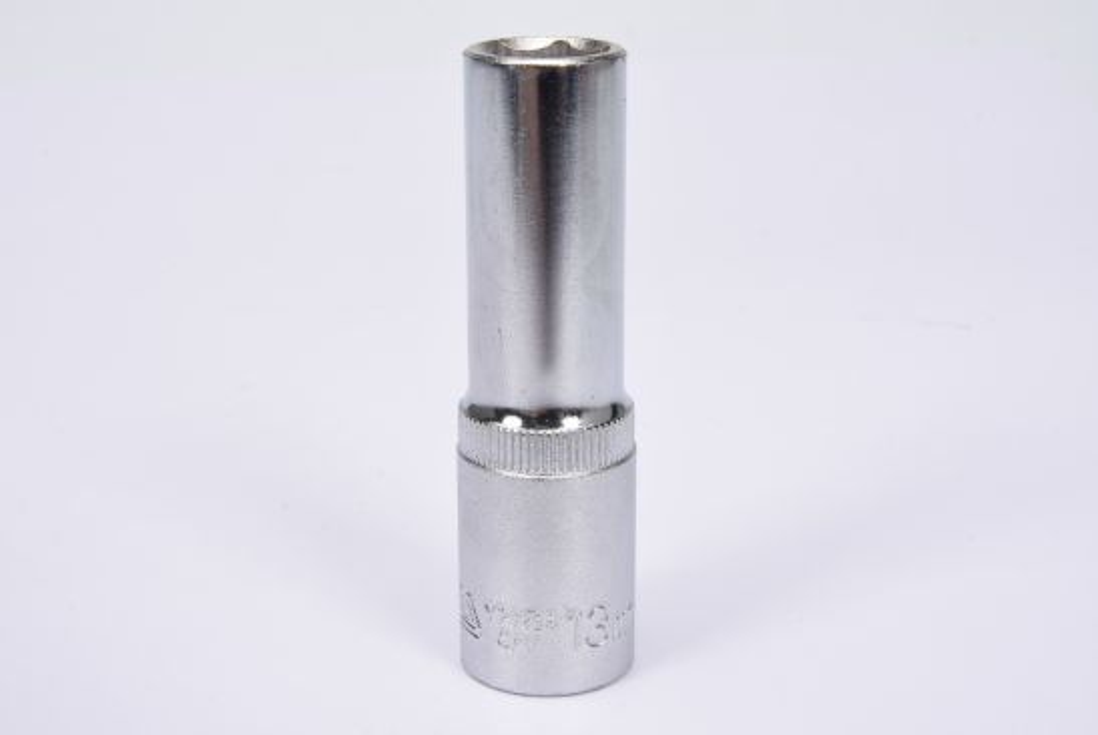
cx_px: 549
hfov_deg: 27.0
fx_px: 2290
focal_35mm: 75
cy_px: 368
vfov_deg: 18.2
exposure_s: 1/125
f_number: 18
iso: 250
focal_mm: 50
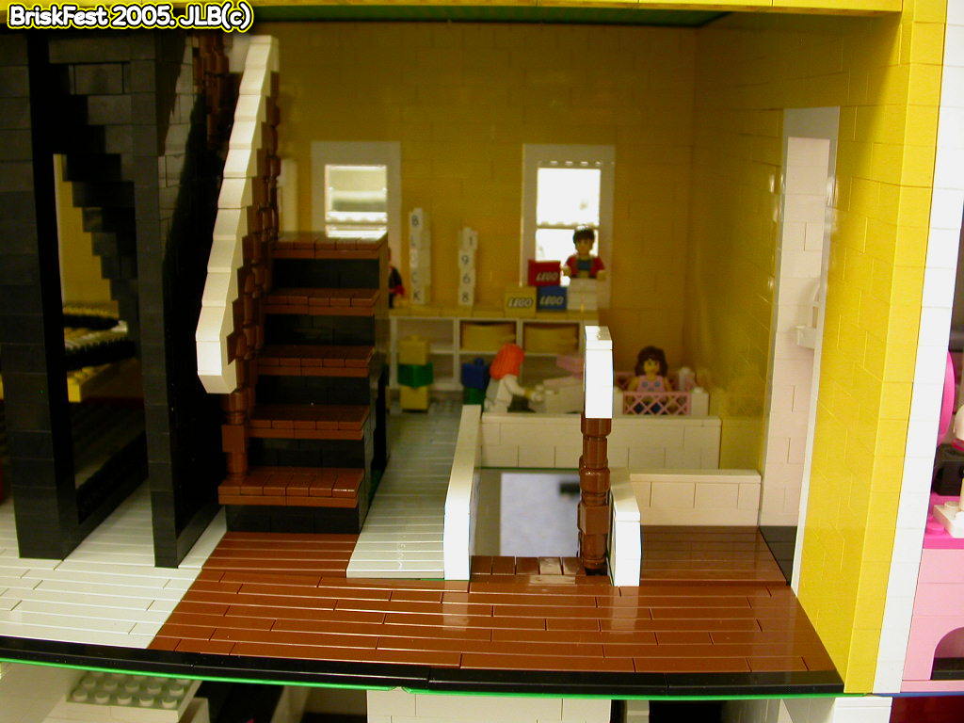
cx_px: 482
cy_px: 362
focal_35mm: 38
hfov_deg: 49.0
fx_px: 1058
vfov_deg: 37.7
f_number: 2.6
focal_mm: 7.85
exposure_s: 1/2.5
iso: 100
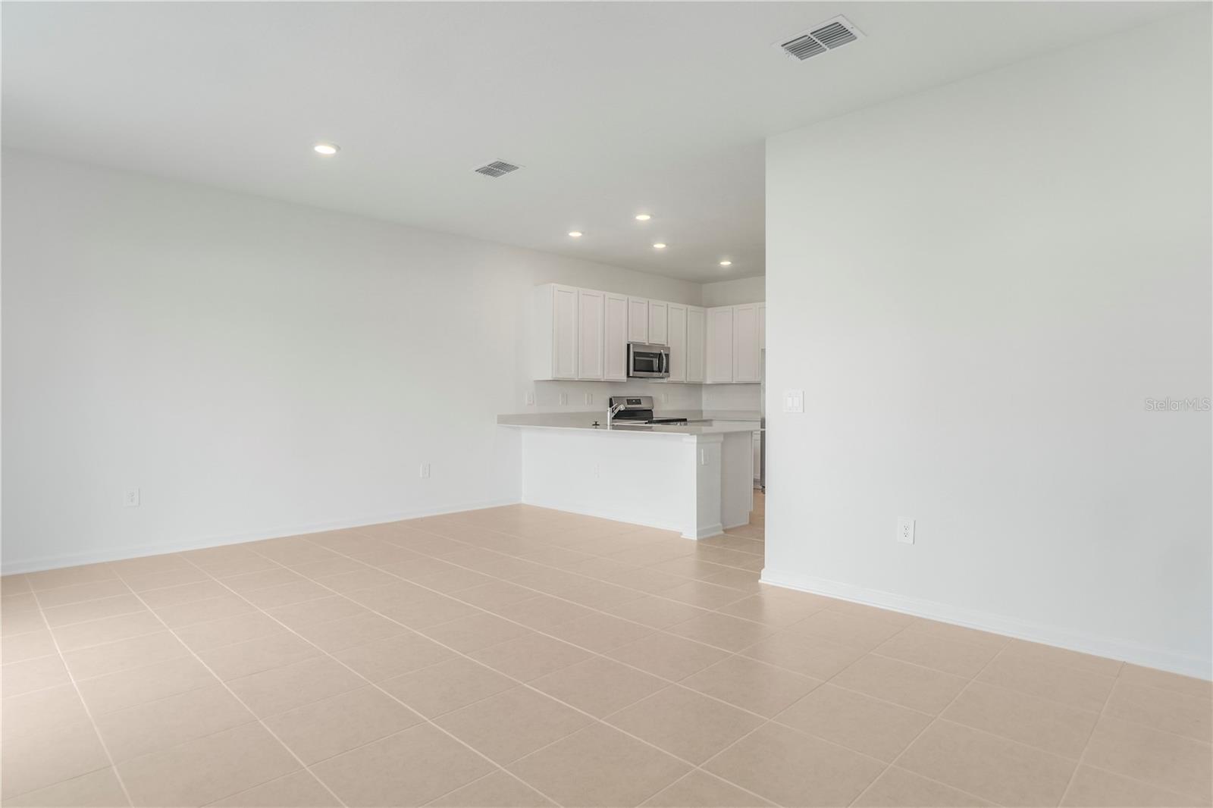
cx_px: 606
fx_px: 606
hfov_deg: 90.0
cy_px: 404
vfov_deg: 67.4
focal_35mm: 18
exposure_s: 1/80
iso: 100
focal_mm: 12
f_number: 3.2
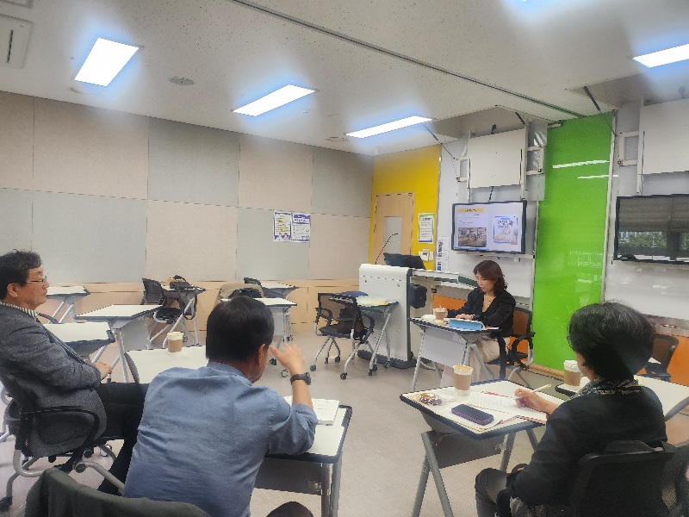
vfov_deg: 56.8
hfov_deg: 71.6
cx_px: 344
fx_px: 478
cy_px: 258
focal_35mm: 24
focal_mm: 5
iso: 200
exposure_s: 1/120
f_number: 1.8
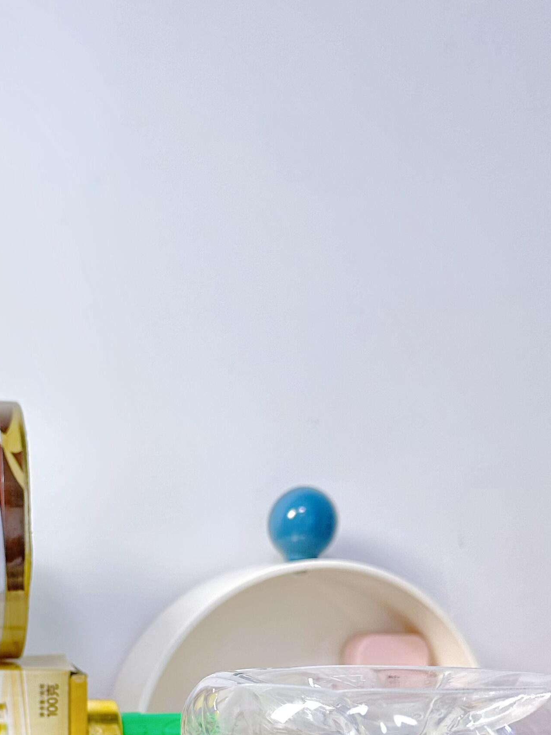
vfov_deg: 31.9
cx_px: 104
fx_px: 1189
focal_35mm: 56
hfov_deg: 25.6
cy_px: 722
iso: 125
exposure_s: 1/50
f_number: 1.78
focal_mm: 6.86
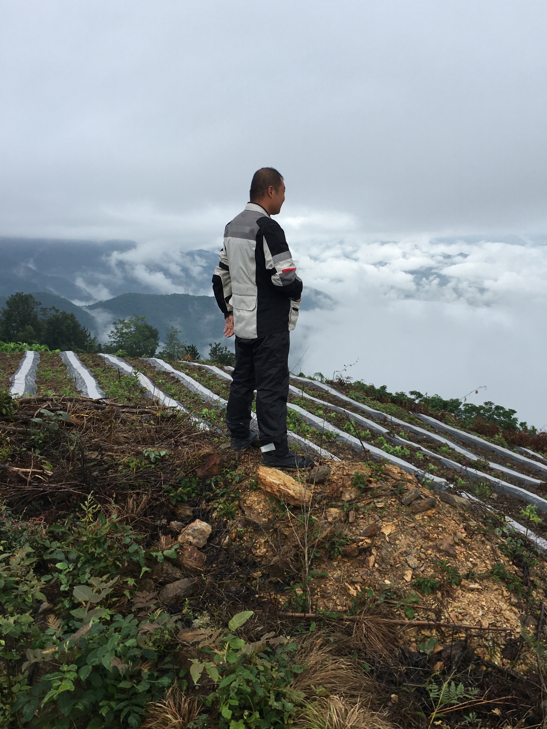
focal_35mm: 34
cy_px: 343
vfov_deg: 53.9
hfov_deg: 41.7
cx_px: 310
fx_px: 716
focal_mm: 4.15
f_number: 2.2
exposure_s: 1/363
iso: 25
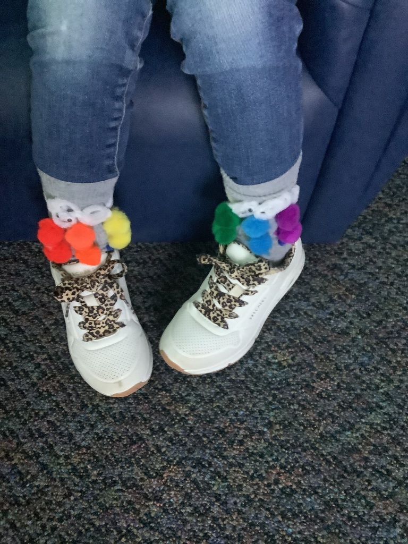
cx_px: 204
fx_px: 487
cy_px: 272
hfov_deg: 45.4
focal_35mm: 31
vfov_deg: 58.4
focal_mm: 3.3
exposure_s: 1/20
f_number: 2.4
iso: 800
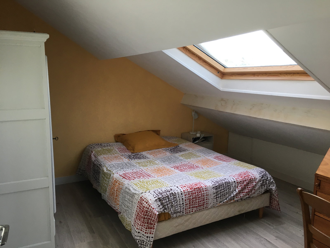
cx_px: 165
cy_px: 124
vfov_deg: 48.2
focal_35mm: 29
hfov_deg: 61.7
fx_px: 276
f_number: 2.2
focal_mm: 4.15
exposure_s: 1/33
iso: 40
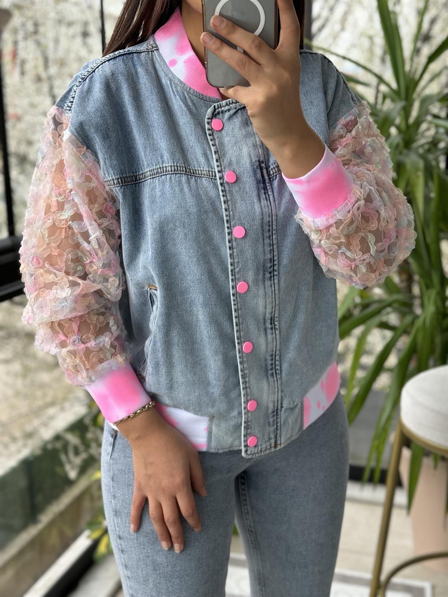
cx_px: 224
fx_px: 828
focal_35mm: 48
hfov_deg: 30.3
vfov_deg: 39.7
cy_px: 298
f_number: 1.78
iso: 64
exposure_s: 1/183
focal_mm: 6.86
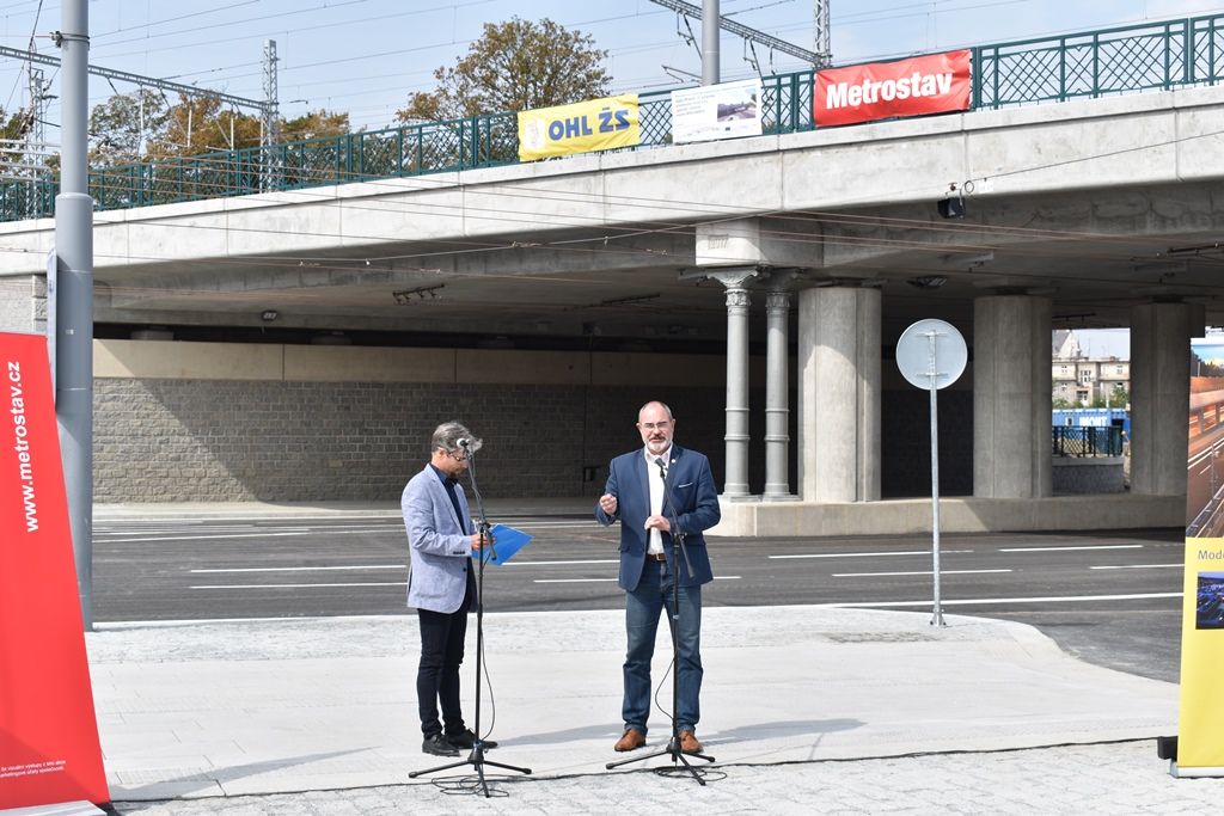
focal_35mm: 51
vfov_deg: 26.5
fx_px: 1734
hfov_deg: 38.9
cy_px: 408
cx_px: 612
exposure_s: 1/250
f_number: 8
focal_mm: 34
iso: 100
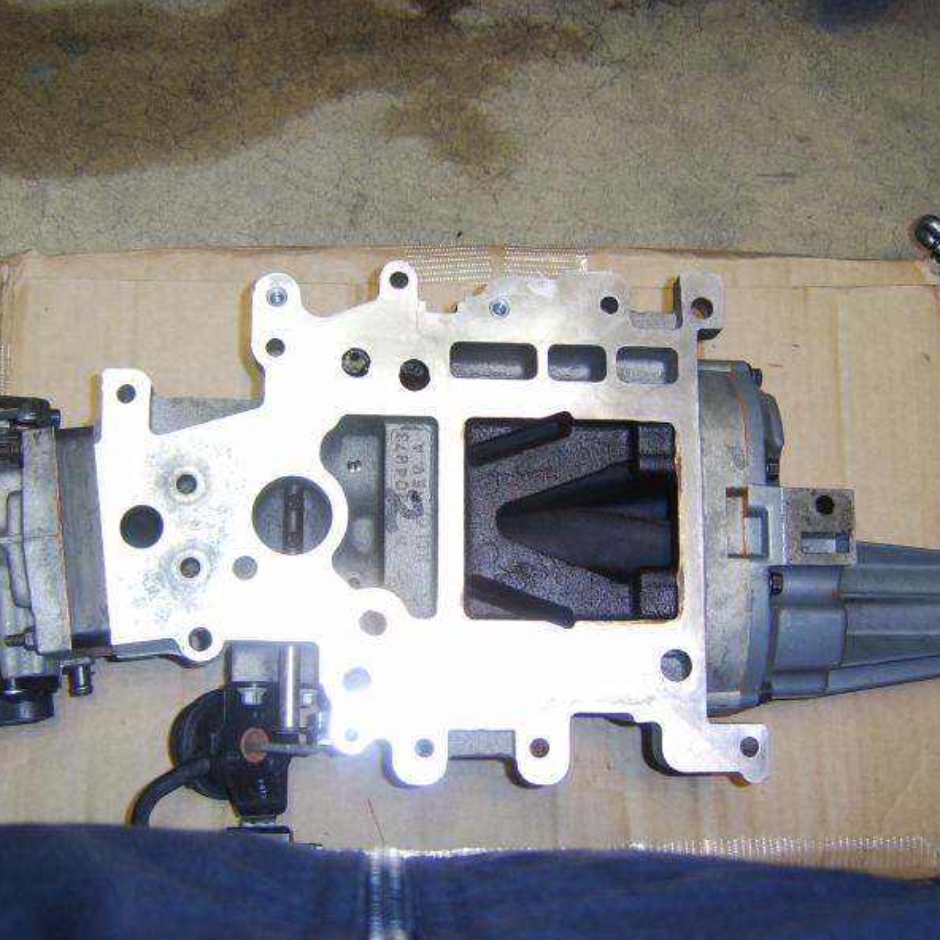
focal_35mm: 37
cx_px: 449
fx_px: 1137
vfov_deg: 44.9
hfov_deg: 44.9
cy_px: 475
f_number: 2.7
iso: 141
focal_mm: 8.13
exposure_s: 1/30
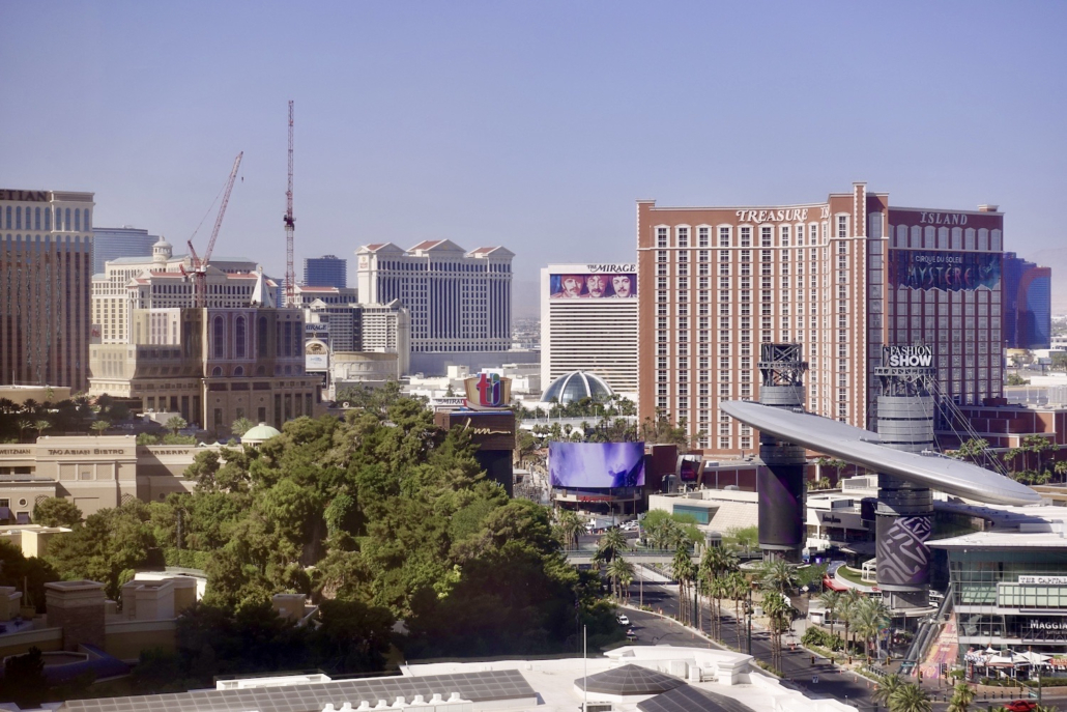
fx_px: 2075
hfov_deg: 28.8
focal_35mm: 70
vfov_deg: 19.5
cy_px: 356
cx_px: 534
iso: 125
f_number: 5.6
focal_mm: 25.7
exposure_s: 1/80
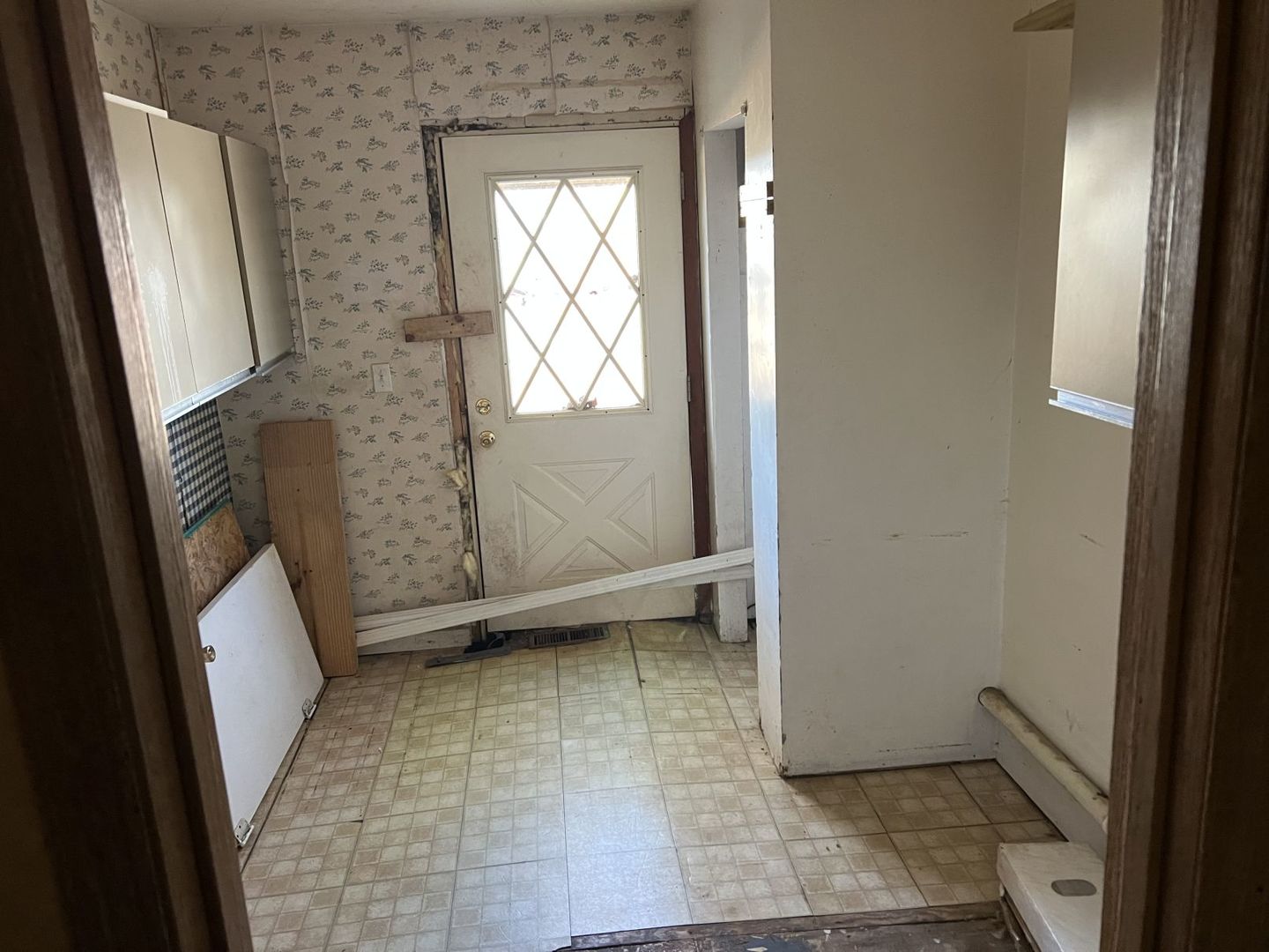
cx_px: 634
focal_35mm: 26
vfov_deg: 53.1
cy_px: 476
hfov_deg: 67.3
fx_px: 953
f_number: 1.5
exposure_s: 1/60
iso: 320
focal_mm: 5.7
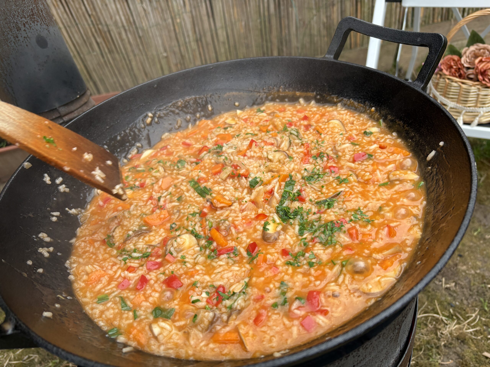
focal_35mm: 26
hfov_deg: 67.3
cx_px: 245
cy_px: 184
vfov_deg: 53.1
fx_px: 368
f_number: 1.6
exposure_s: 1/430
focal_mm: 5.96
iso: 50
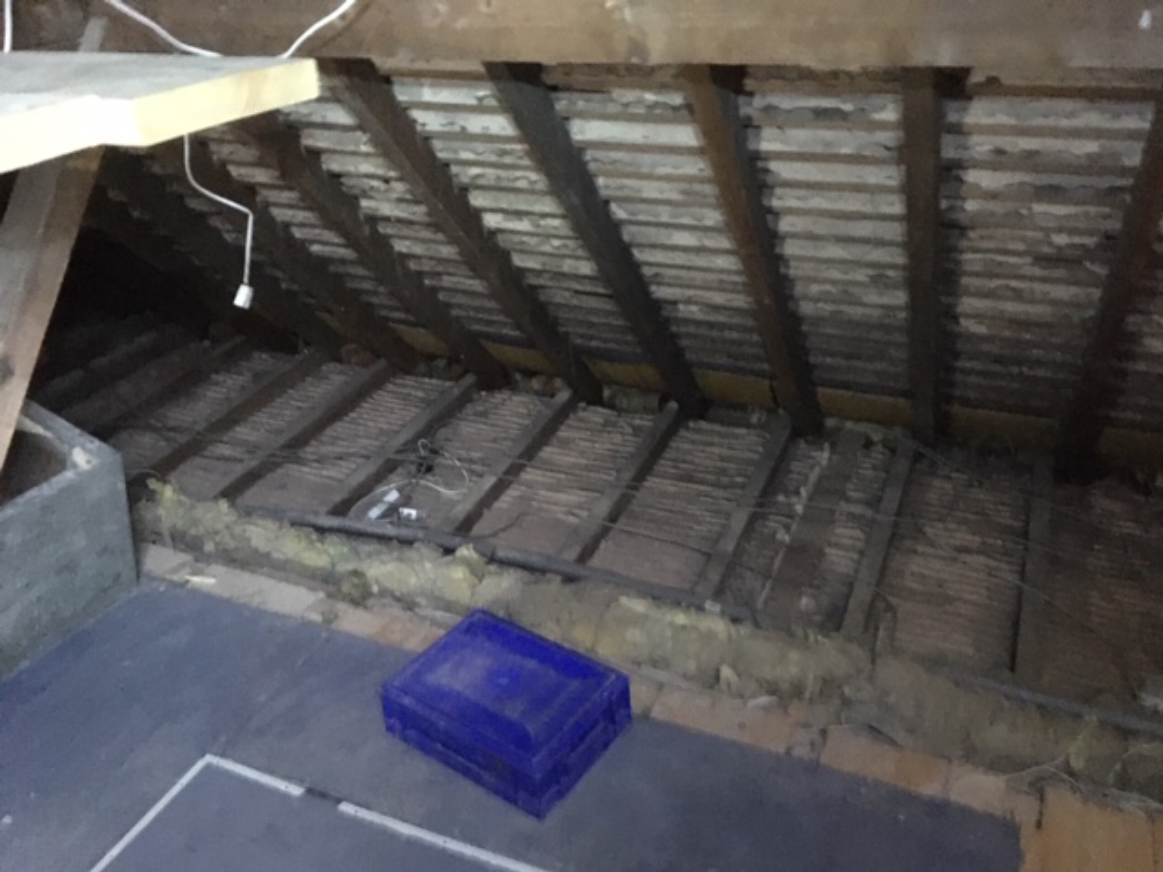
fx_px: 974
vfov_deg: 48.2
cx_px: 582
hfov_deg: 61.7
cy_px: 436
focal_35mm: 29
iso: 1000
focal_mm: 4.15
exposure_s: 1/17
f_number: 2.2
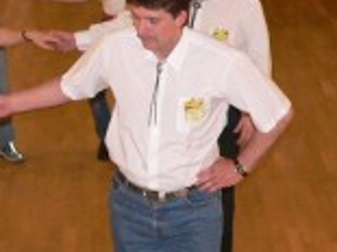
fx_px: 1547
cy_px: 154
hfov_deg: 12.3
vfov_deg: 9.3
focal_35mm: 159
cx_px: 26
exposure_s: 1/60
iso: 300
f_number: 2.8
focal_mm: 6.8
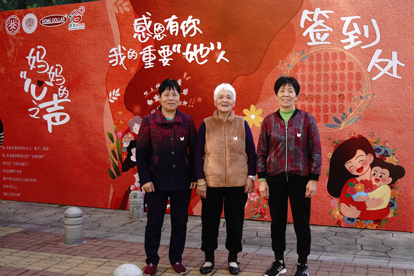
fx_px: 483
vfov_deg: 31.9
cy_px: 138
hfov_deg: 46.4
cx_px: 207
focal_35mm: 42
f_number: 3.2
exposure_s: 1/160
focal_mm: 28
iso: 100
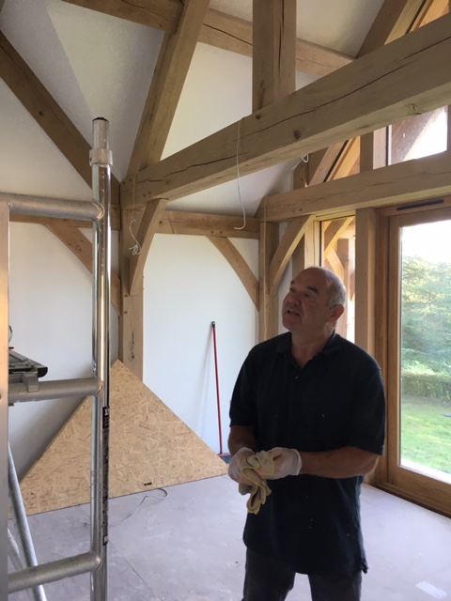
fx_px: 504
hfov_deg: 48.2
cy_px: 300
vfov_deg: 61.7
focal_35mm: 29
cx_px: 226
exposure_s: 1/33
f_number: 2.2
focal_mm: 4.15
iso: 32
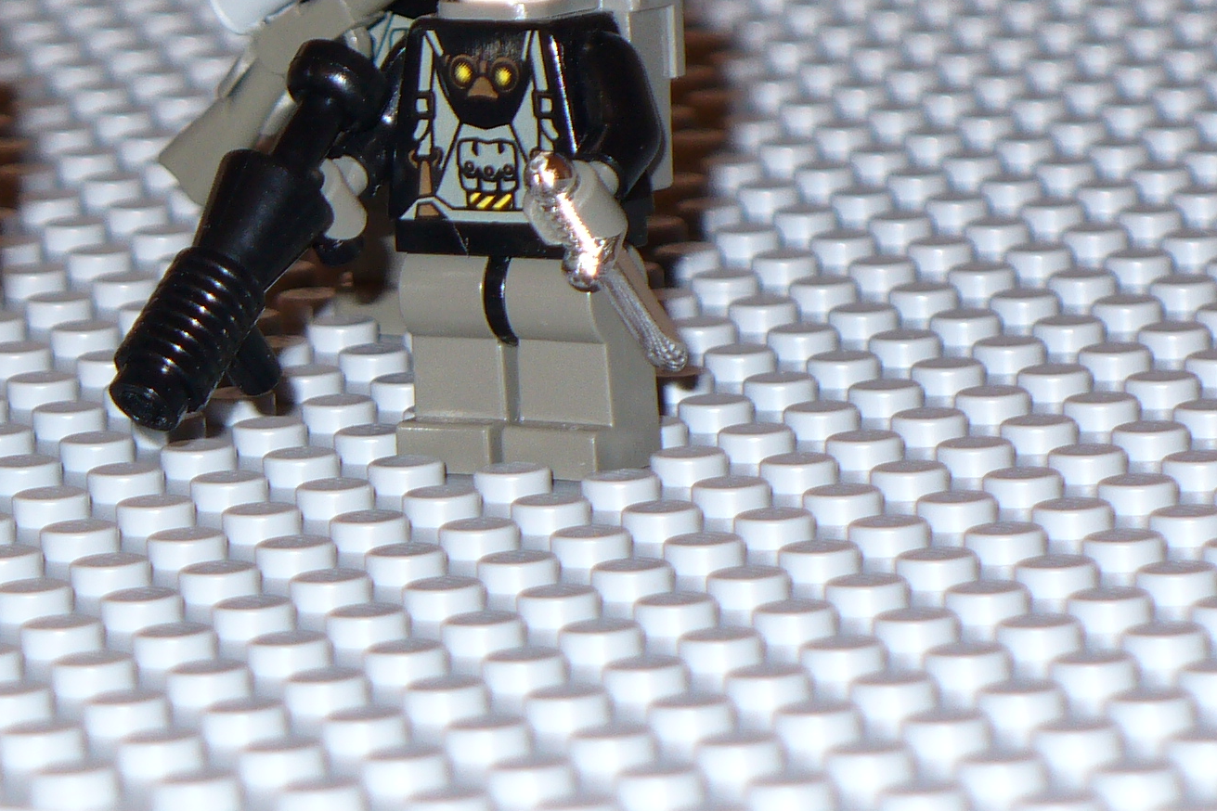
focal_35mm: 258
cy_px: 176
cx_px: 190
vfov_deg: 5.3
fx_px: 8721
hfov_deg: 8.0
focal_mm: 21
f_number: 3.7
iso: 80
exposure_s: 1/30
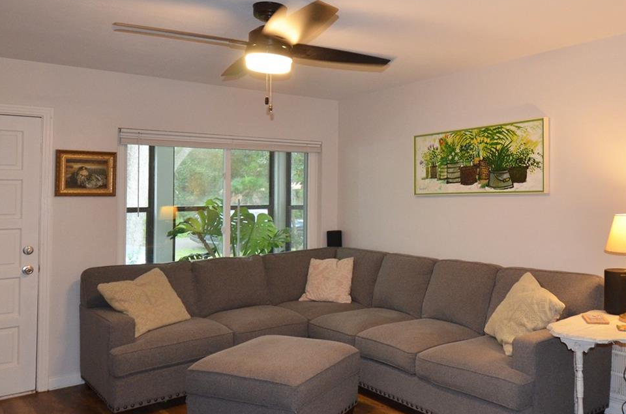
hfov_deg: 60.9
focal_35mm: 30
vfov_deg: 43.2
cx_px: 404
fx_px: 520
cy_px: 242
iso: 800
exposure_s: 1/60
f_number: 3.8
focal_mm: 12
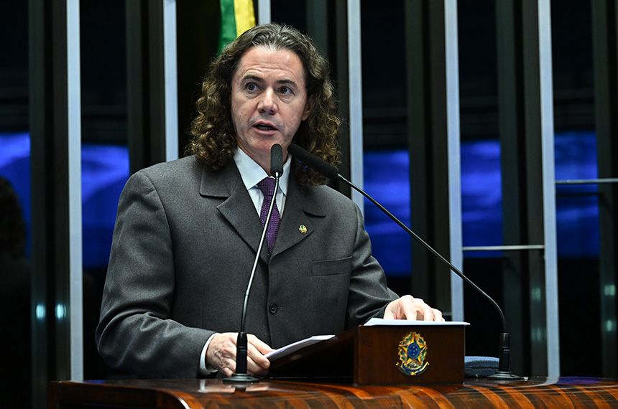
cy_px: 204
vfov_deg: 9.8
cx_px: 309
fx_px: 2399
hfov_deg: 14.7
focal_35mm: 140
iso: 5000
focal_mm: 140
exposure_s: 1/100
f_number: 5
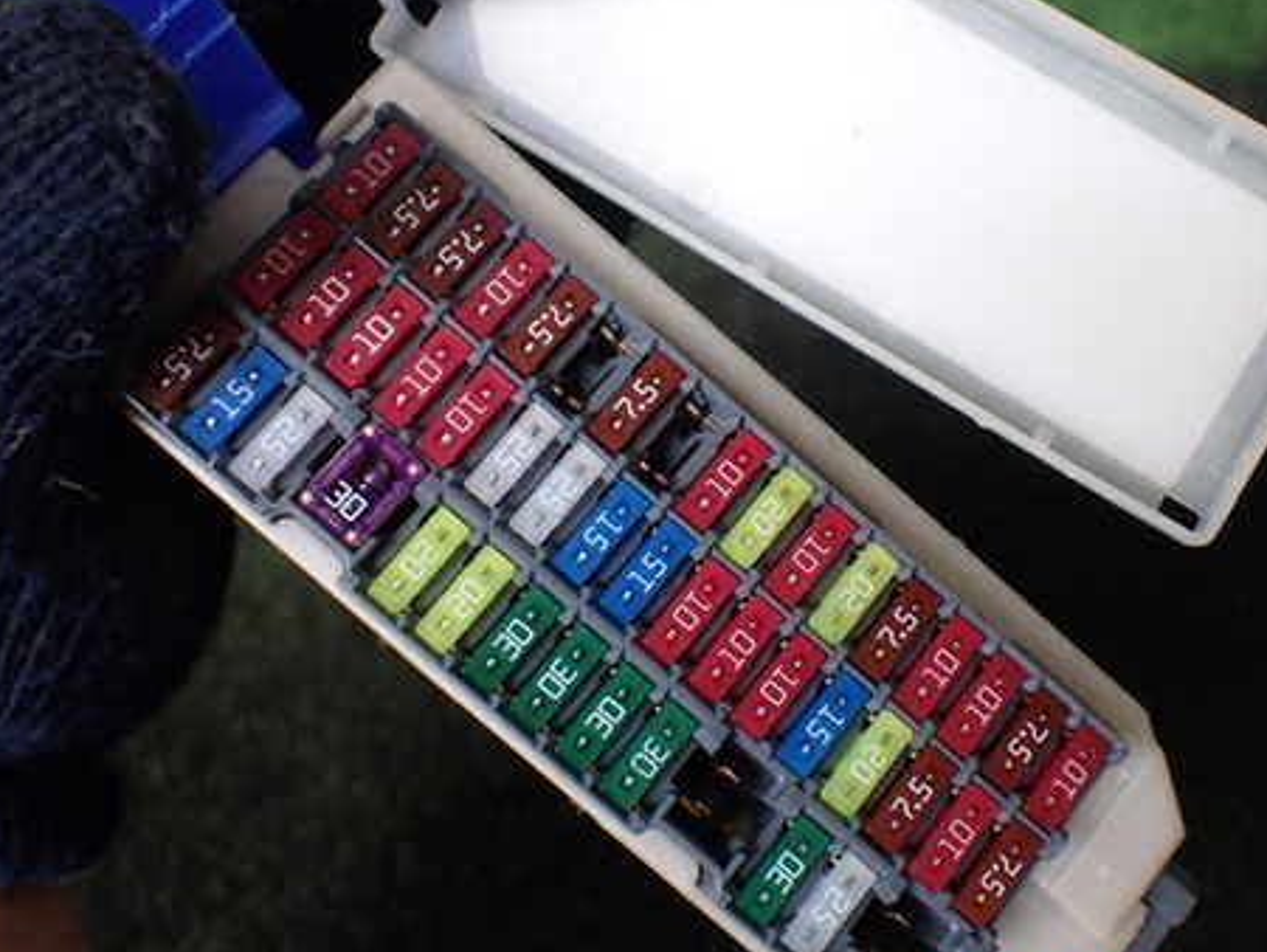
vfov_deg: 35.9
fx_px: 1465
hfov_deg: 46.6
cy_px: 394
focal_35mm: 40
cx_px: 724
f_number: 2.3
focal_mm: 5.4
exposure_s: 1/125
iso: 160
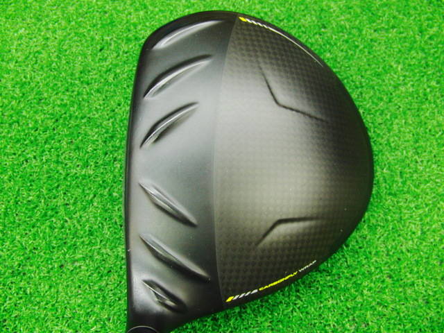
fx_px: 475
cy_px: 166
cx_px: 222
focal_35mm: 37
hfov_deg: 50.1
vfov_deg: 38.7
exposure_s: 1/20
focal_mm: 6.42
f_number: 3.6
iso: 400
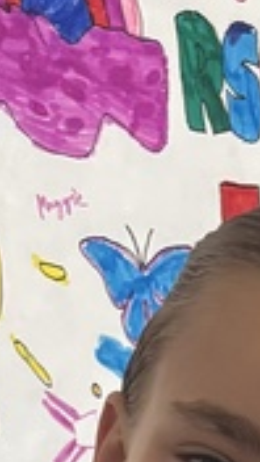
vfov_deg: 10.3
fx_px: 2022
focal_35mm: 165
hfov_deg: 7.1
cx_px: 536
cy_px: 1276
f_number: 1.6
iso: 160
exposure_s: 1/60
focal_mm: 5.96
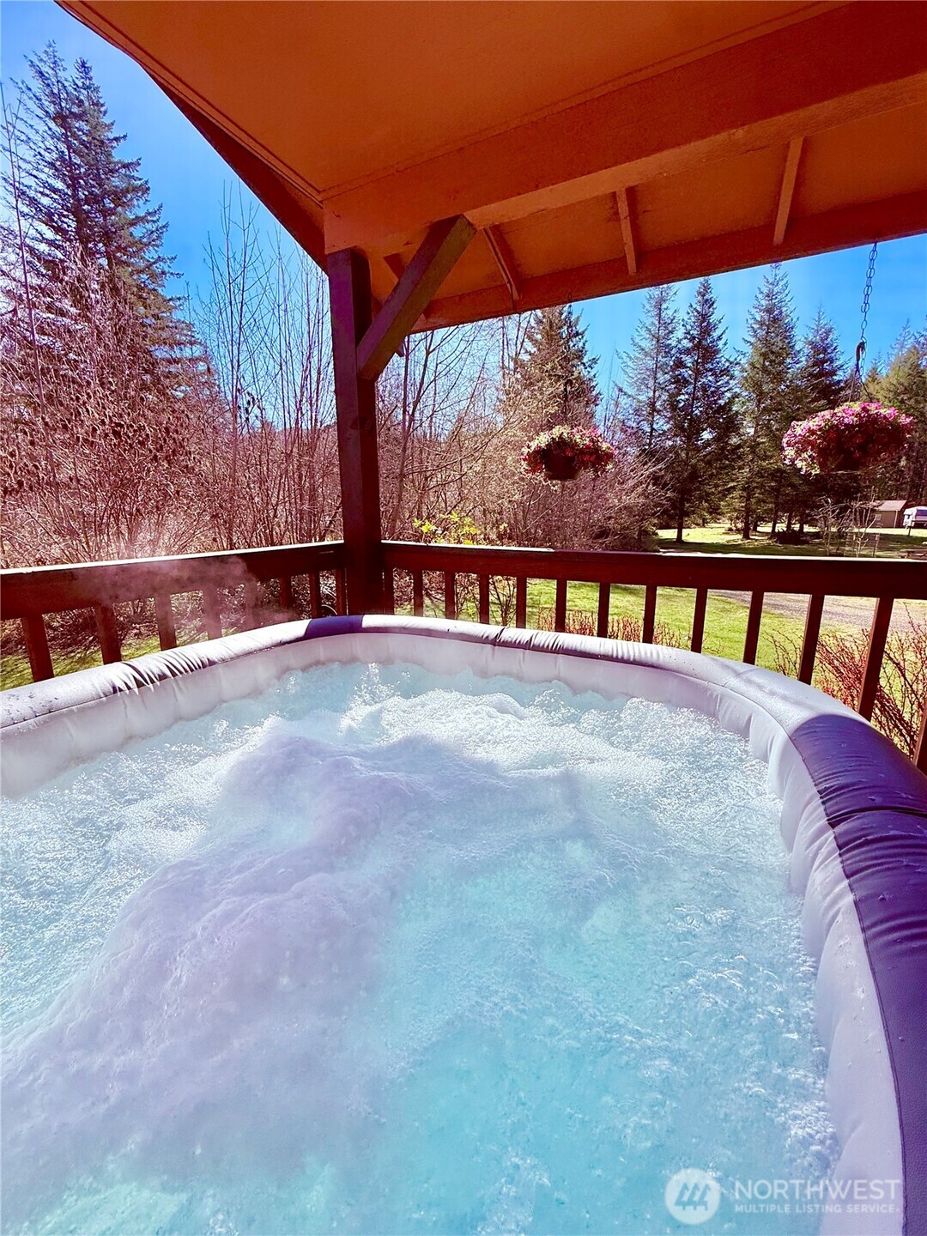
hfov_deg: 85.7
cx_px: 464
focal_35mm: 14
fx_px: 500
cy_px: 618
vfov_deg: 102.1
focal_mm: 2.22
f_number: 2.2
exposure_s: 1/1901
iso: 64
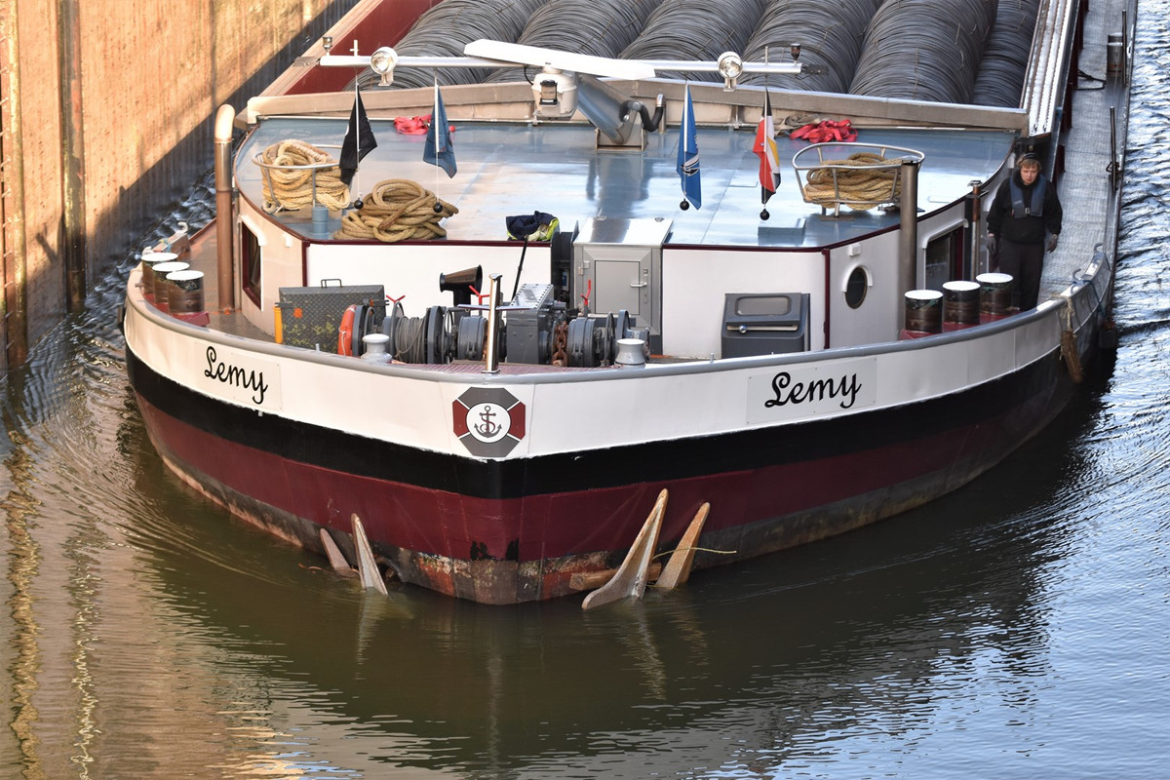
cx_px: 585
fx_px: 4631
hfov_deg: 14.4
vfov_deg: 9.6
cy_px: 390
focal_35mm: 142
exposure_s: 1/320
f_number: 4.5
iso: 400
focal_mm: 95
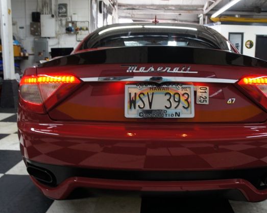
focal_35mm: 31
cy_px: 108
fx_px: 245
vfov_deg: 47.1
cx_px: 147
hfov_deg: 57.1
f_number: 3.5
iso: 250
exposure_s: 1/30
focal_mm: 18
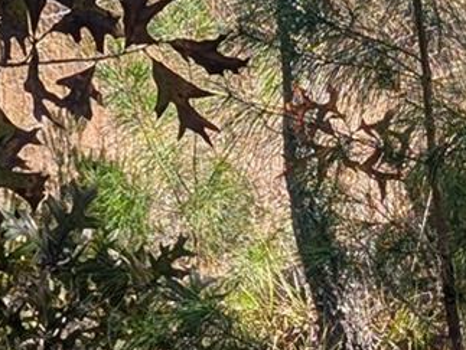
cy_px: -140
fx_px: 3261
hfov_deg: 8.1
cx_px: 496
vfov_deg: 6.1
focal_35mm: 242
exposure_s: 1/353
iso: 20
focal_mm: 6.9
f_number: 1.68
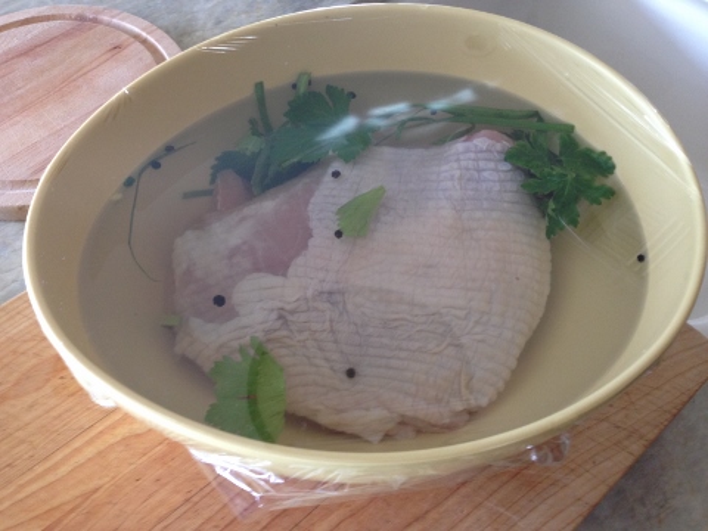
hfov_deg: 55.4
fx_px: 675
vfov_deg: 42.9
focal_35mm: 33
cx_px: 354
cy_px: 266
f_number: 2.4
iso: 100
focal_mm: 4.12
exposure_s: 1/20
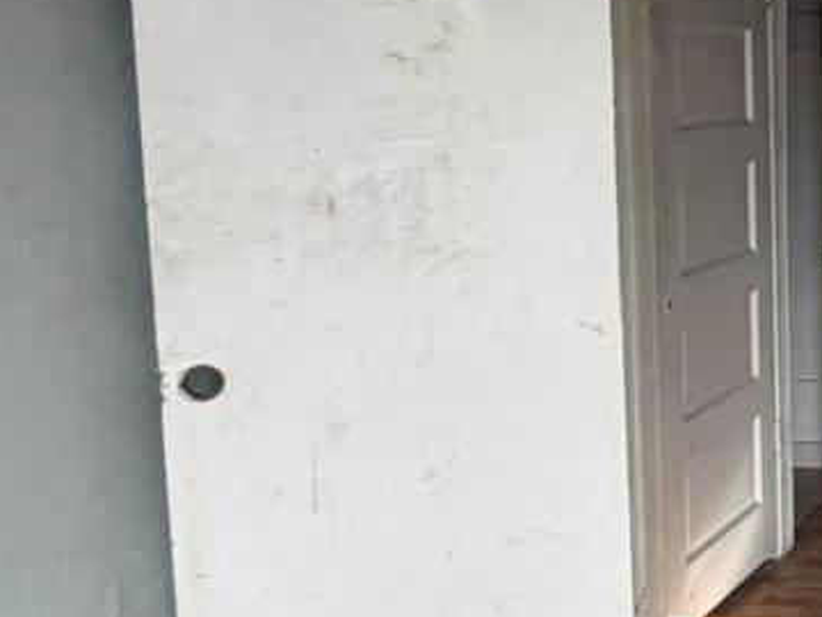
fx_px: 1330
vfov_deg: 25.8
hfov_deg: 25.3
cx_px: 1256
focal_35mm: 56
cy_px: 158
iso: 80
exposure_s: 1/121
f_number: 2.2
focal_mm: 2.22
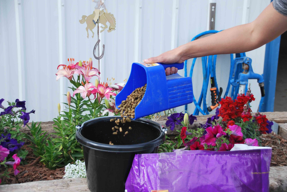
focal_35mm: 66
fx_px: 527
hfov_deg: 30.5
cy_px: 96
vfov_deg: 20.7
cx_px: 144
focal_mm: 44
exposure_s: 1/500
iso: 320
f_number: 4.5
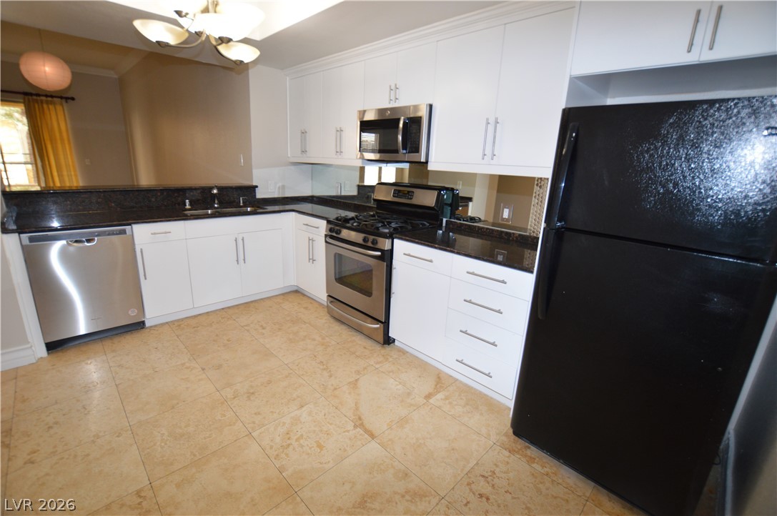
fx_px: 323
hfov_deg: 100.5
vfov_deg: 77.2
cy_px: 258
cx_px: 388
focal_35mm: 15
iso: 400
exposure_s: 1/60
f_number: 4
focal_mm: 10
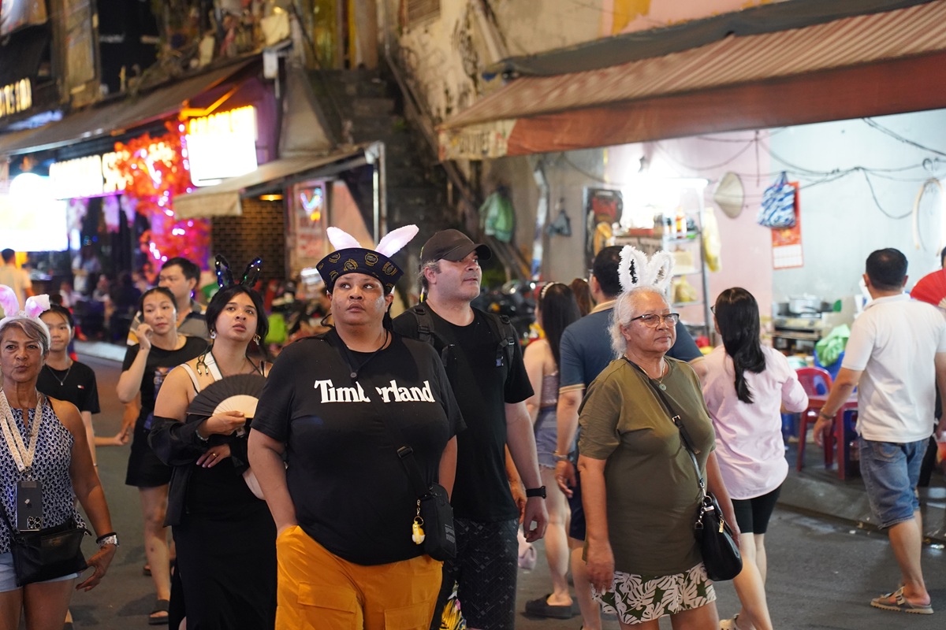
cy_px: 315
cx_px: 473
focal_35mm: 75
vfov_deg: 18.2
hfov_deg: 27.0
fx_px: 1971
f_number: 3.5
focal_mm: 75
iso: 6400
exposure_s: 1/100
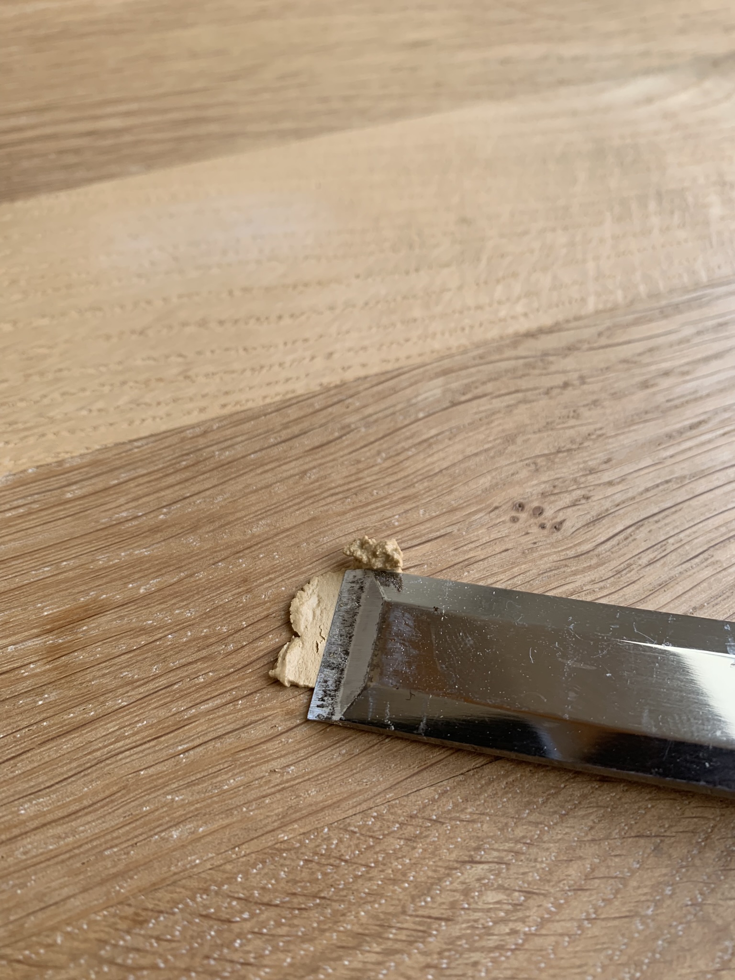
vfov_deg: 67.3
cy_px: 490
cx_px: 368
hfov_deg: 53.1
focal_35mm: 26
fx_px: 736
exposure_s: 1/121
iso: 40
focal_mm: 4.25
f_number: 1.8
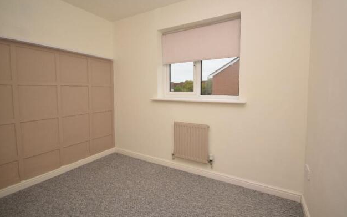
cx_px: 179
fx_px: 151
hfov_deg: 97.8
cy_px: 99
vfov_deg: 71.1
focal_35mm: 16
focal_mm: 10
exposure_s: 1/60
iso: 100
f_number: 4
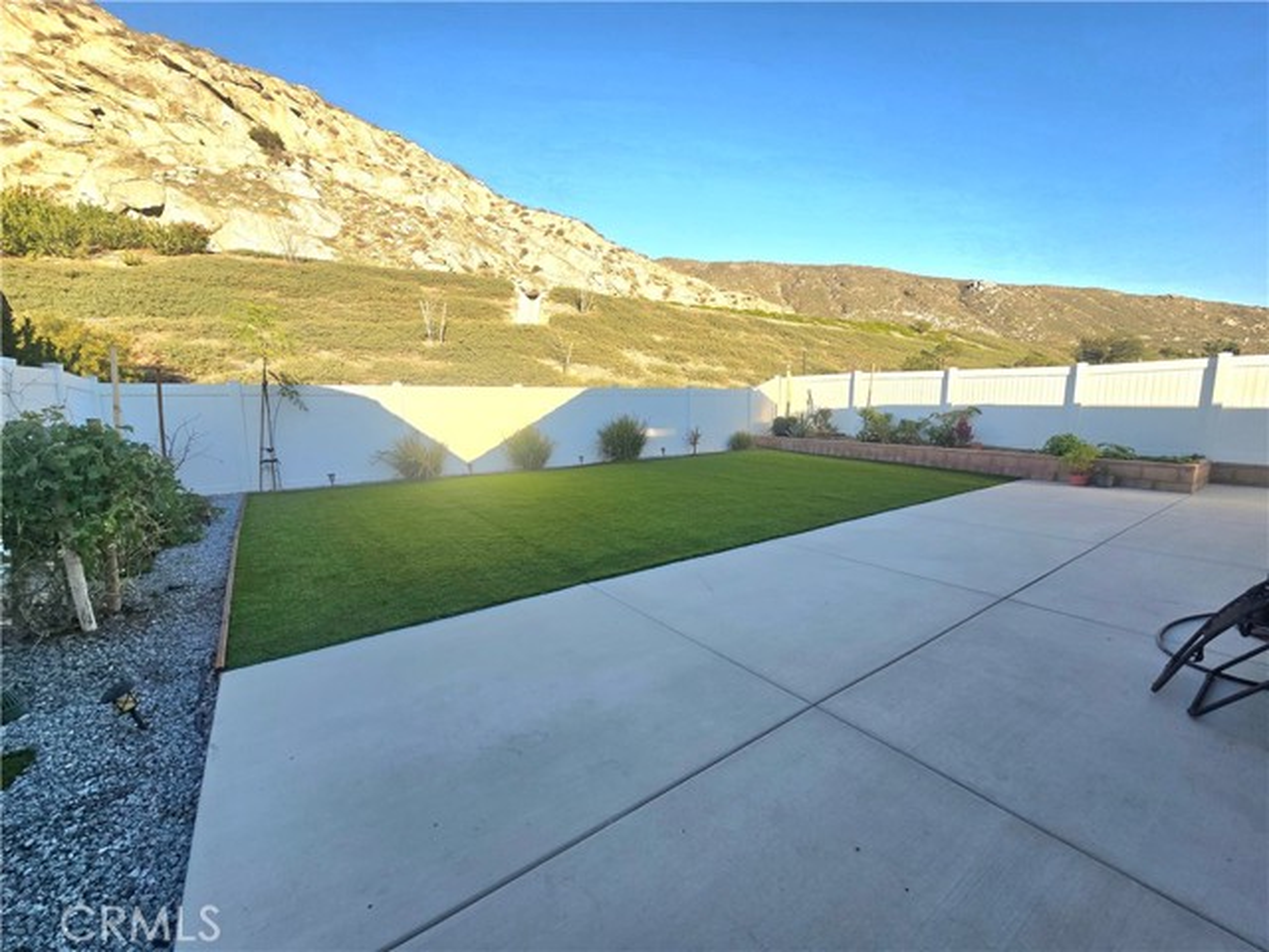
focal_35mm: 13
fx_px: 477
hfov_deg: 106.2
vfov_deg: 89.9
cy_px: 476
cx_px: 634
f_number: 2.2
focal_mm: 2.2
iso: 50
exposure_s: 1/1250
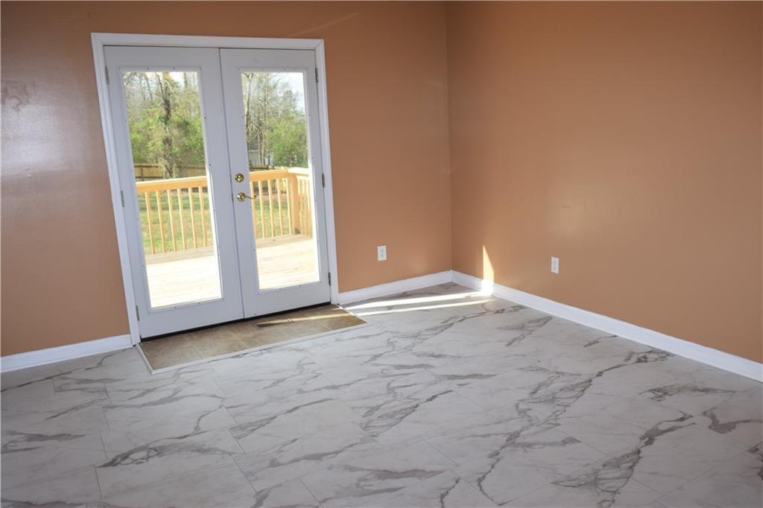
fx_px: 636
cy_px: 254
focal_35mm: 30
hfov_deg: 61.9
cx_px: 382
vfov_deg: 43.6
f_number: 8
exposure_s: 1/250
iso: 400
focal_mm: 20
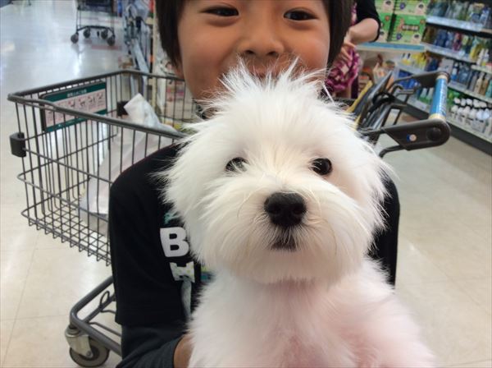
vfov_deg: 44.0
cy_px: 184
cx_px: 246
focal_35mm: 32
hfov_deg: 56.9
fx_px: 454
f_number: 2.4
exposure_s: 1/30
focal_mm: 3.3
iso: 32
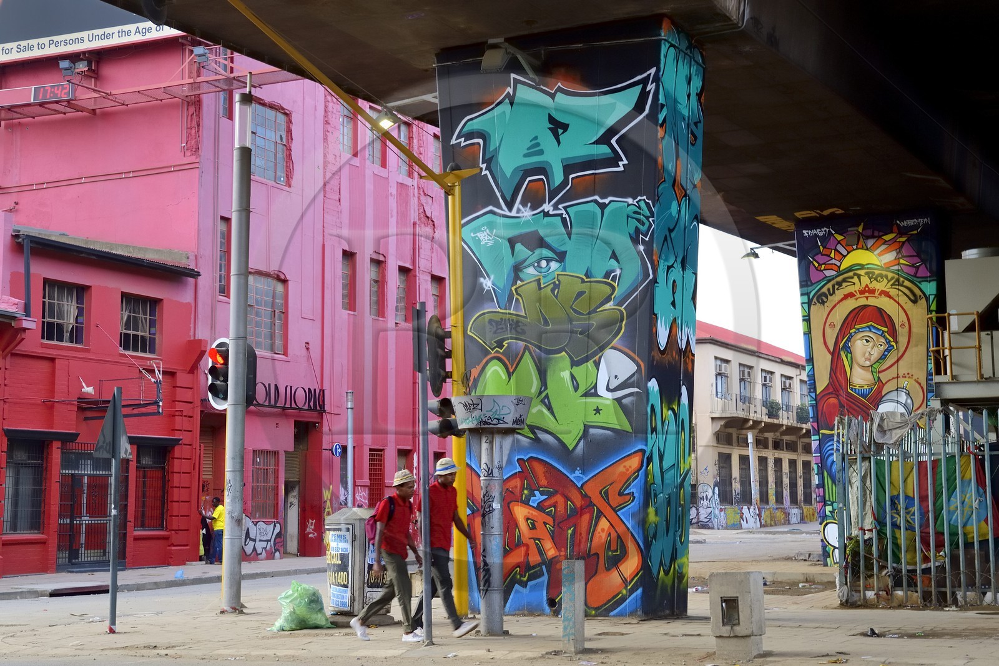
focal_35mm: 48
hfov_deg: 41.1
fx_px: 1332
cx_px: 500
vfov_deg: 28.1
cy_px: 333
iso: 1250
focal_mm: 48
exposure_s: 1/60
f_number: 7.1
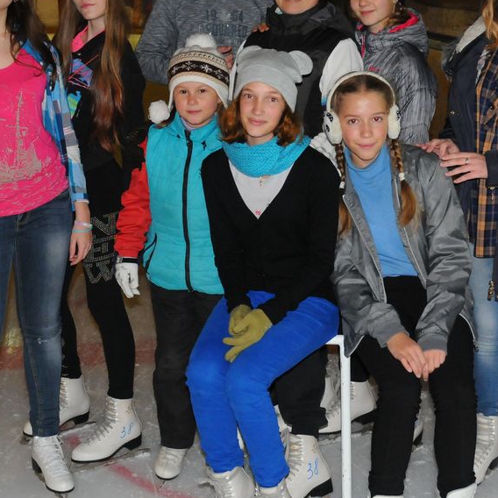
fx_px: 1139
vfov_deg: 24.6
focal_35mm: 70
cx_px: 257
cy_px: 213
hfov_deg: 24.7
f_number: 5.6
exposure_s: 1/60
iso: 1600
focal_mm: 26
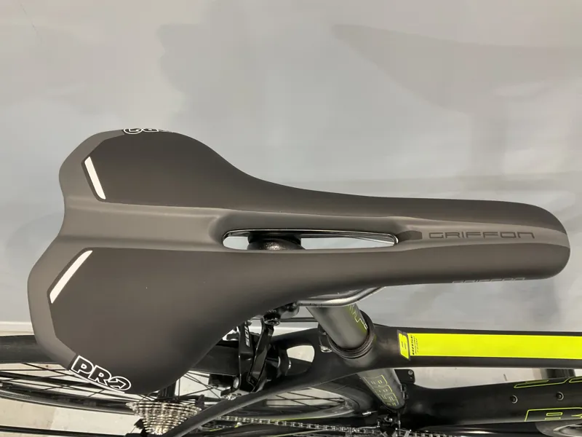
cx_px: 291
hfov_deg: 61.7
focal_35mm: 29
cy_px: 218
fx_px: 488
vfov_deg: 48.2
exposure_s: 1/50
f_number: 1.8
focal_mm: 3
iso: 200
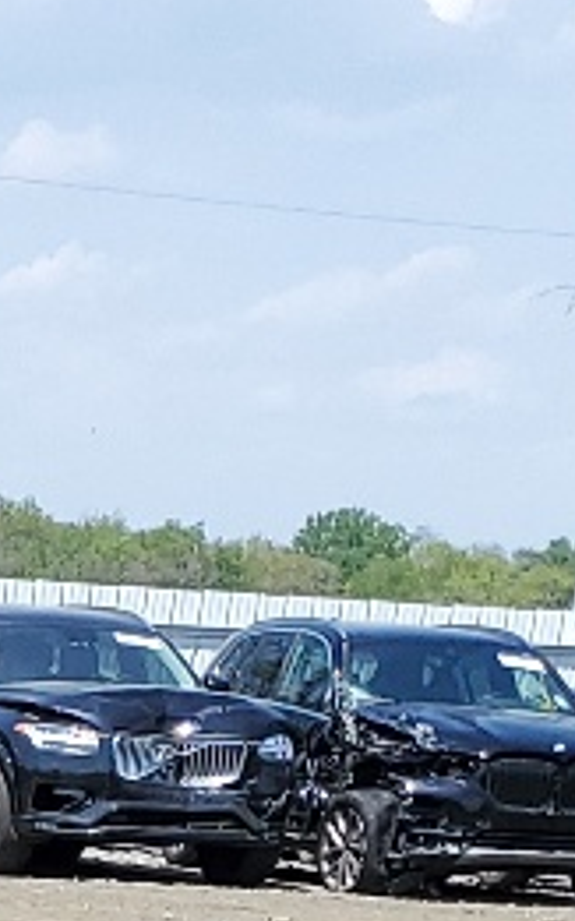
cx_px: -1351
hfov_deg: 6.8
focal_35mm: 169
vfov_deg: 11.1
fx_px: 4240
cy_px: 1948
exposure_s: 1/2500
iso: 50
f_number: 1.5
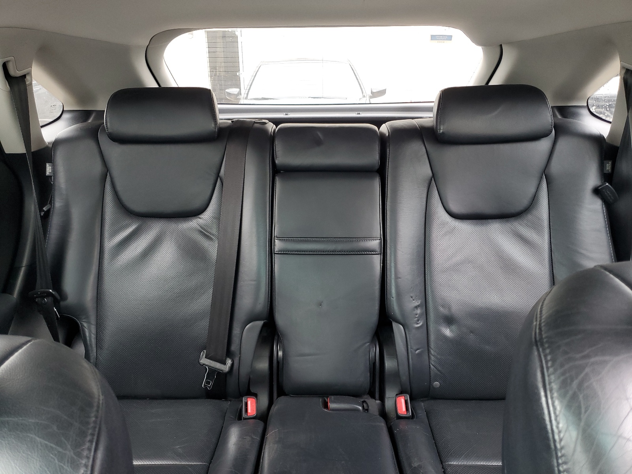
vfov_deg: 53.1
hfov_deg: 67.3
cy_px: 237
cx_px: 316
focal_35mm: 26
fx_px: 475
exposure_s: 1/60.2
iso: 71
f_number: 1.5
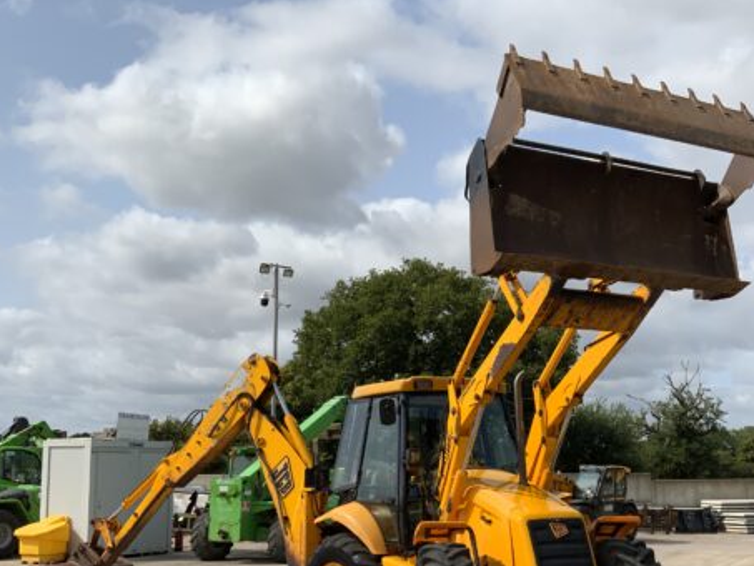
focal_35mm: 41
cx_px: 464
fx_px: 893
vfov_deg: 34.7
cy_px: 395
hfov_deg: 45.4
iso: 20
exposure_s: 1/3125
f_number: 1.8
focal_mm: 3
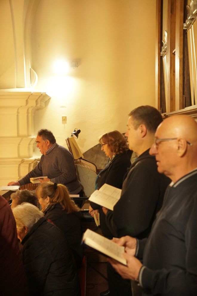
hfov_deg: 25.5
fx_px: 436
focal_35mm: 53
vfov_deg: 37.5
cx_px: 98
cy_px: 148
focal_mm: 35.4
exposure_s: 1/160
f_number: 3.2
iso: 2000
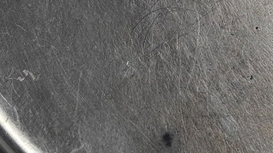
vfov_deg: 5.2
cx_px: 271
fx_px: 1673
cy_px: -57
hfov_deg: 9.3
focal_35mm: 231
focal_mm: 8.8
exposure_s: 1/268
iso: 100
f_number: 3.2
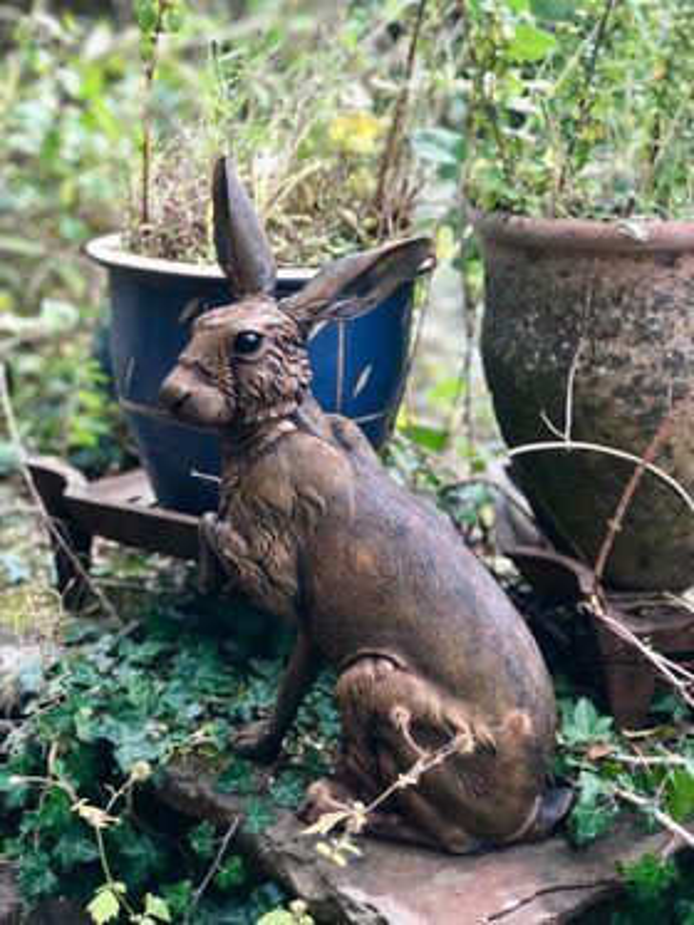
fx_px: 1523
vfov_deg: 33.8
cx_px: 347
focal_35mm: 57
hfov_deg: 25.7
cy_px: 462
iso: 25
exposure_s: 1/30
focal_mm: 6.6
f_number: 2.8
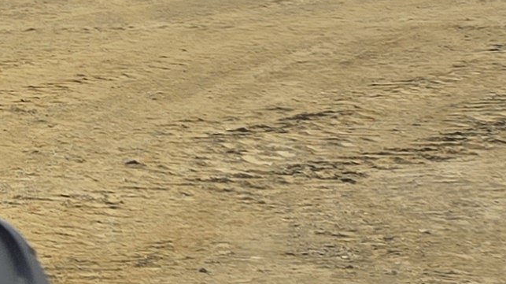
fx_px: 2092
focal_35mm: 156
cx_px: -1001
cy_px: -304
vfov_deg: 7.4
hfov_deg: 10.2
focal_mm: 5.4
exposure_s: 1/2289
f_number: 1.8
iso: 25
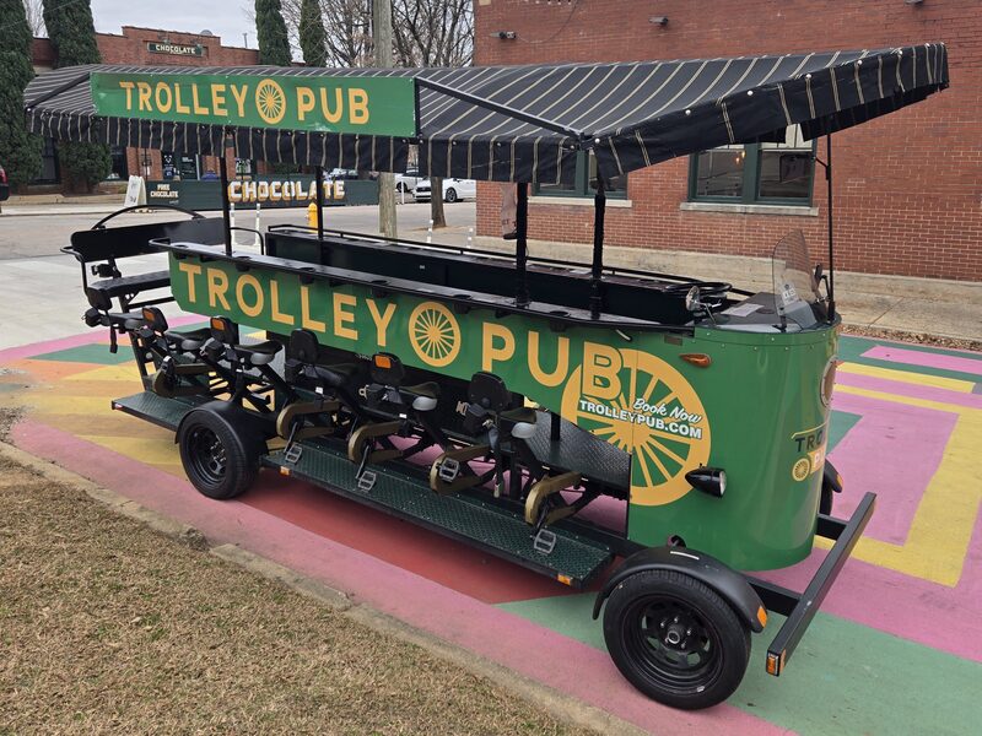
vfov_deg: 58.9
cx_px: 491
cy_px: 368
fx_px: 652
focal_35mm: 23
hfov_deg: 73.9
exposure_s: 1/385
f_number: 1.8
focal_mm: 5.4
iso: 25
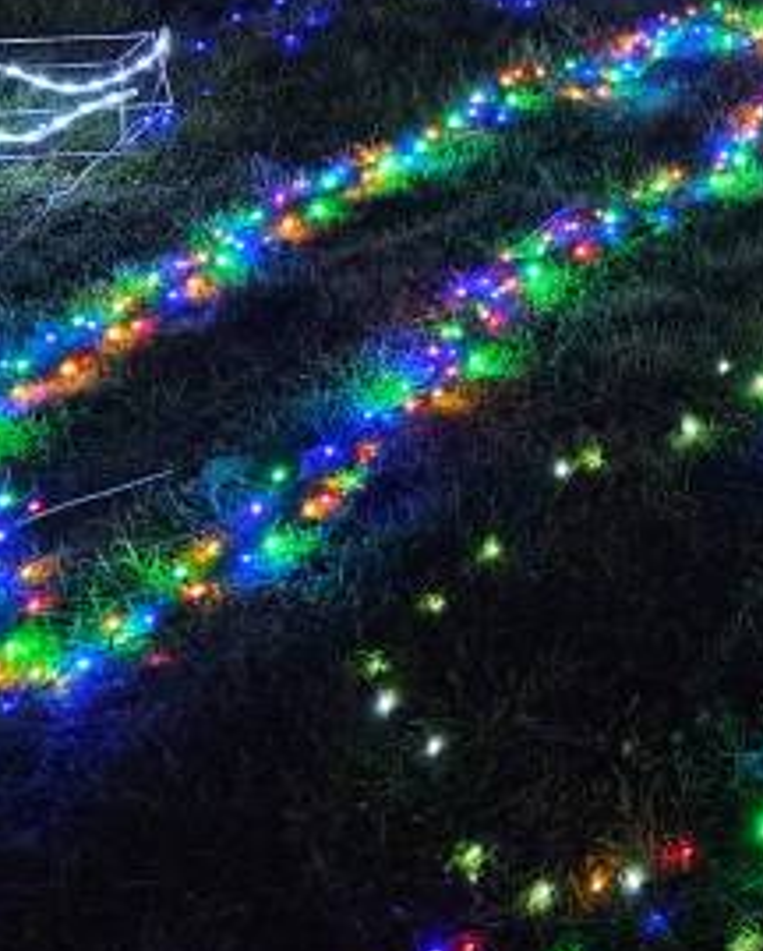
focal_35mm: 64
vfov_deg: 26.3
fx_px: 1802
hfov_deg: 21.5
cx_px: 1007
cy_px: -187
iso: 640
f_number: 1.7
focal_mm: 6.3
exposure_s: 1/25
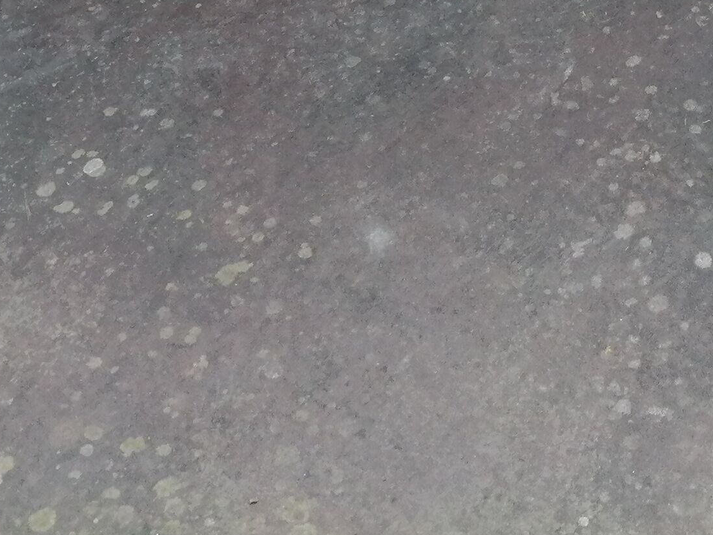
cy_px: -463
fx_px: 2019
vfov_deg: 13.4
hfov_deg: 19.3
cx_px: 756
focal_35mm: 98
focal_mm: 3.62
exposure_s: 1/202
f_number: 1.8
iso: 50
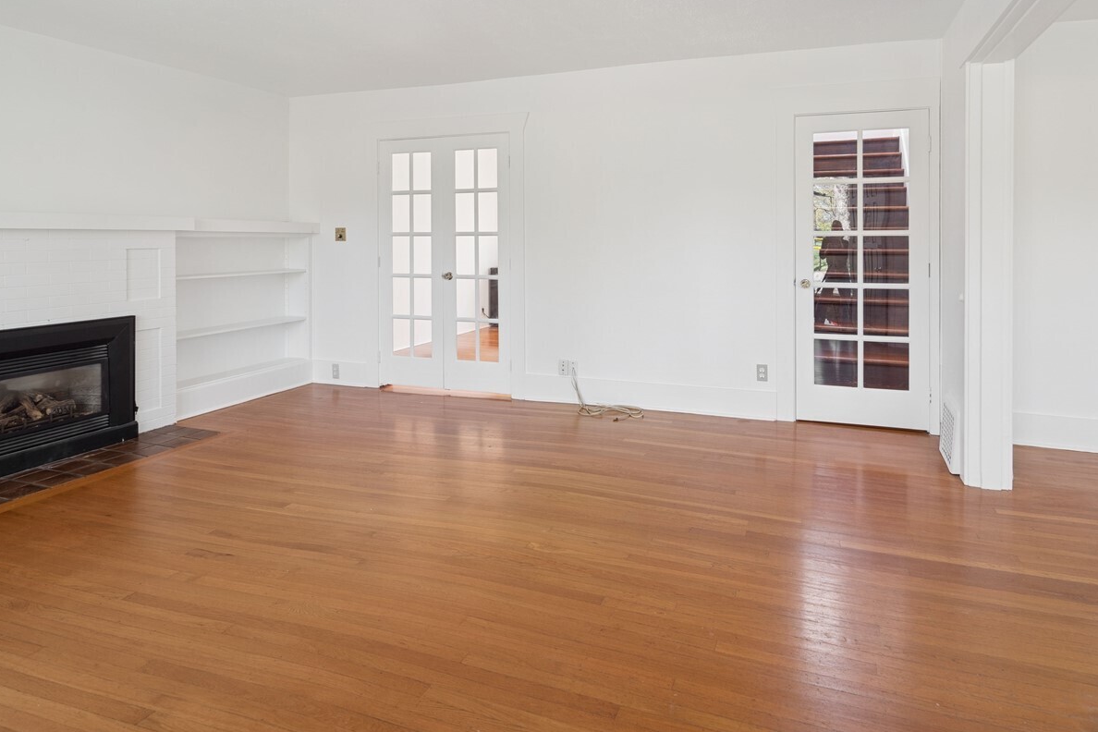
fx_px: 610
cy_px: 235
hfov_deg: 83.6
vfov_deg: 60.2
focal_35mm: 20
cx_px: 615
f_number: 8
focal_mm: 14
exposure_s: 1/20
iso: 200
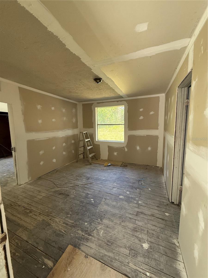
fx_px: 112
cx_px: 104
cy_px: 139
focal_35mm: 14
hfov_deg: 85.7
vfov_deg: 102.1
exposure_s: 1/99
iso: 200
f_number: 2.2
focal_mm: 2.22
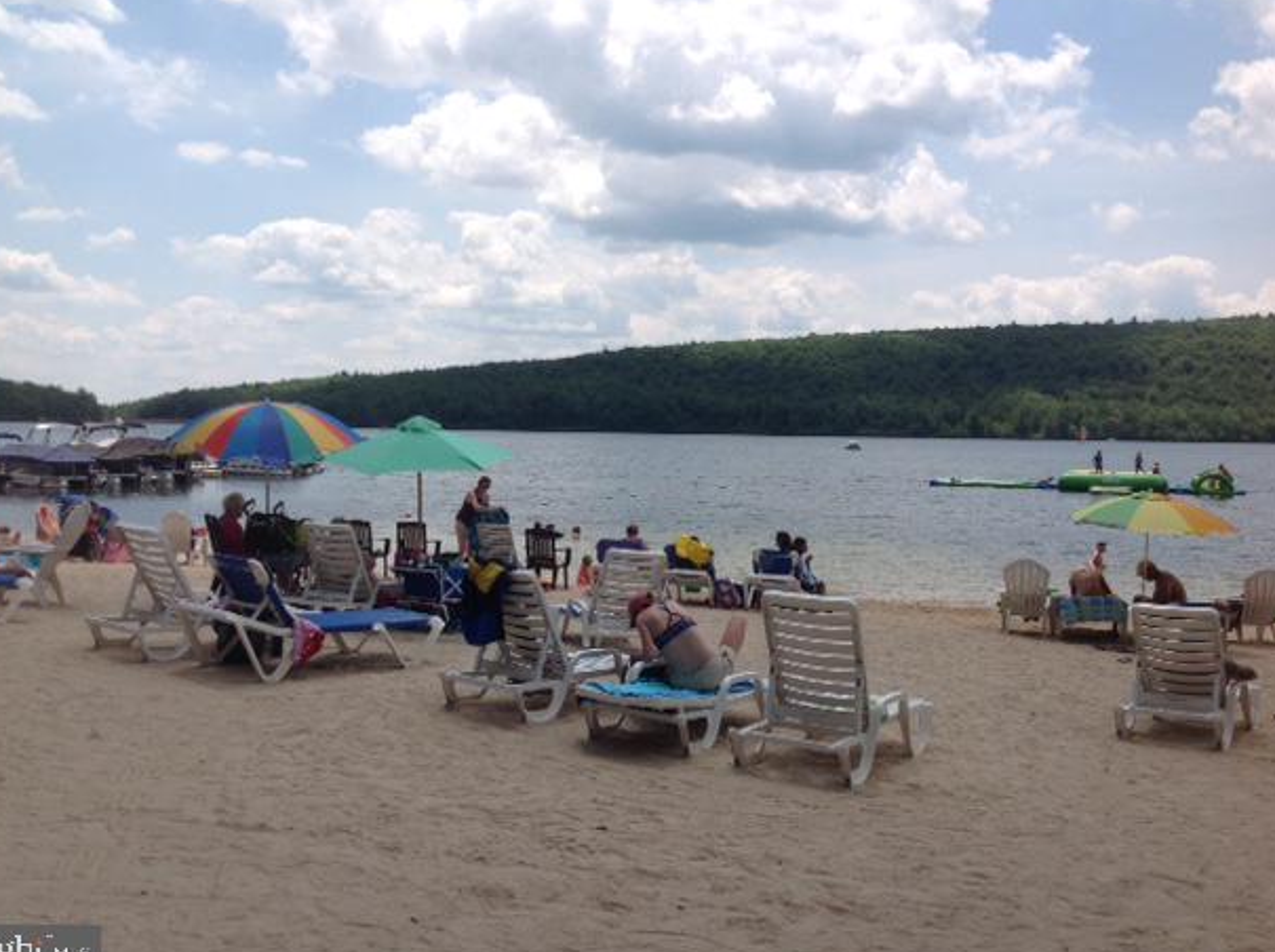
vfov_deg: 38.6
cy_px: 474
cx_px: 613
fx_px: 1361
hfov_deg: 50.2
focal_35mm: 37
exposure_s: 1/2519
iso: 50
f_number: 2.4
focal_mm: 4.28
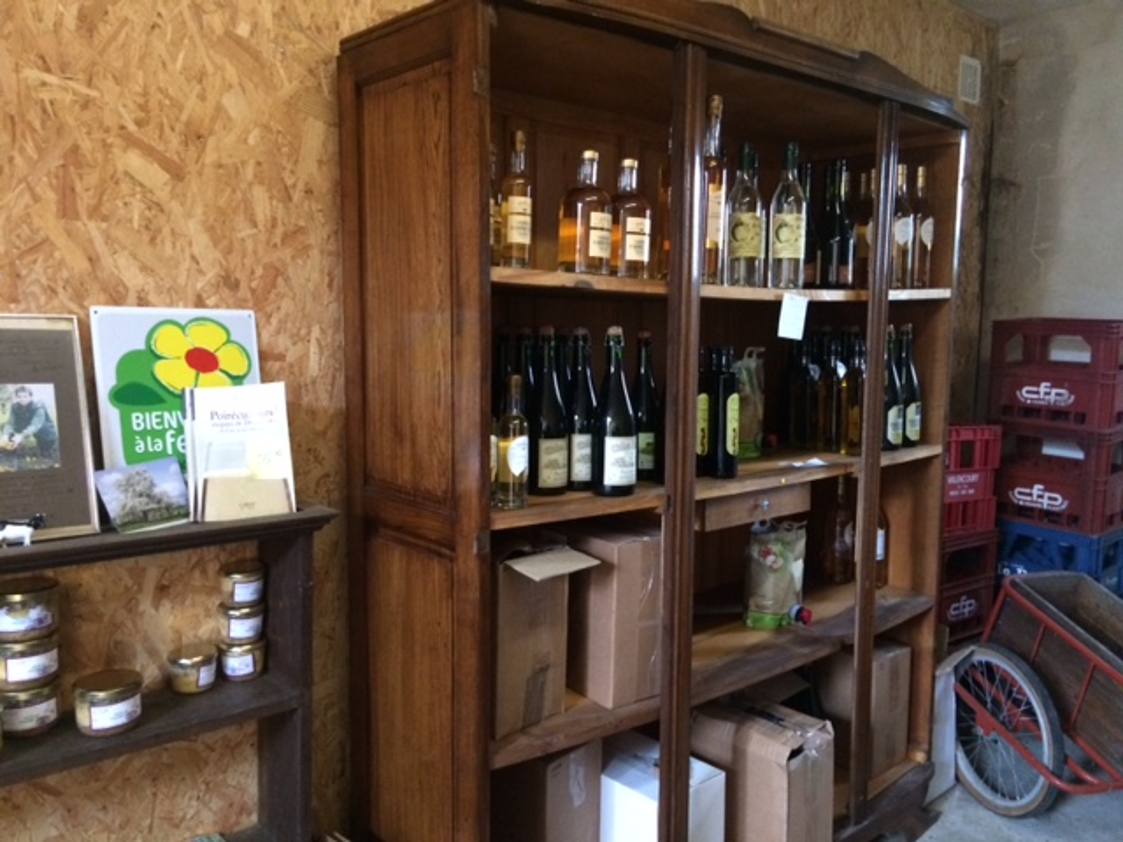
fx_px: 941
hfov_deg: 61.7
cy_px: 421
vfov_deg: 48.2
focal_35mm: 29
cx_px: 562
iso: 400
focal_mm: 4.15
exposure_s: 1/17
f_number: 2.2
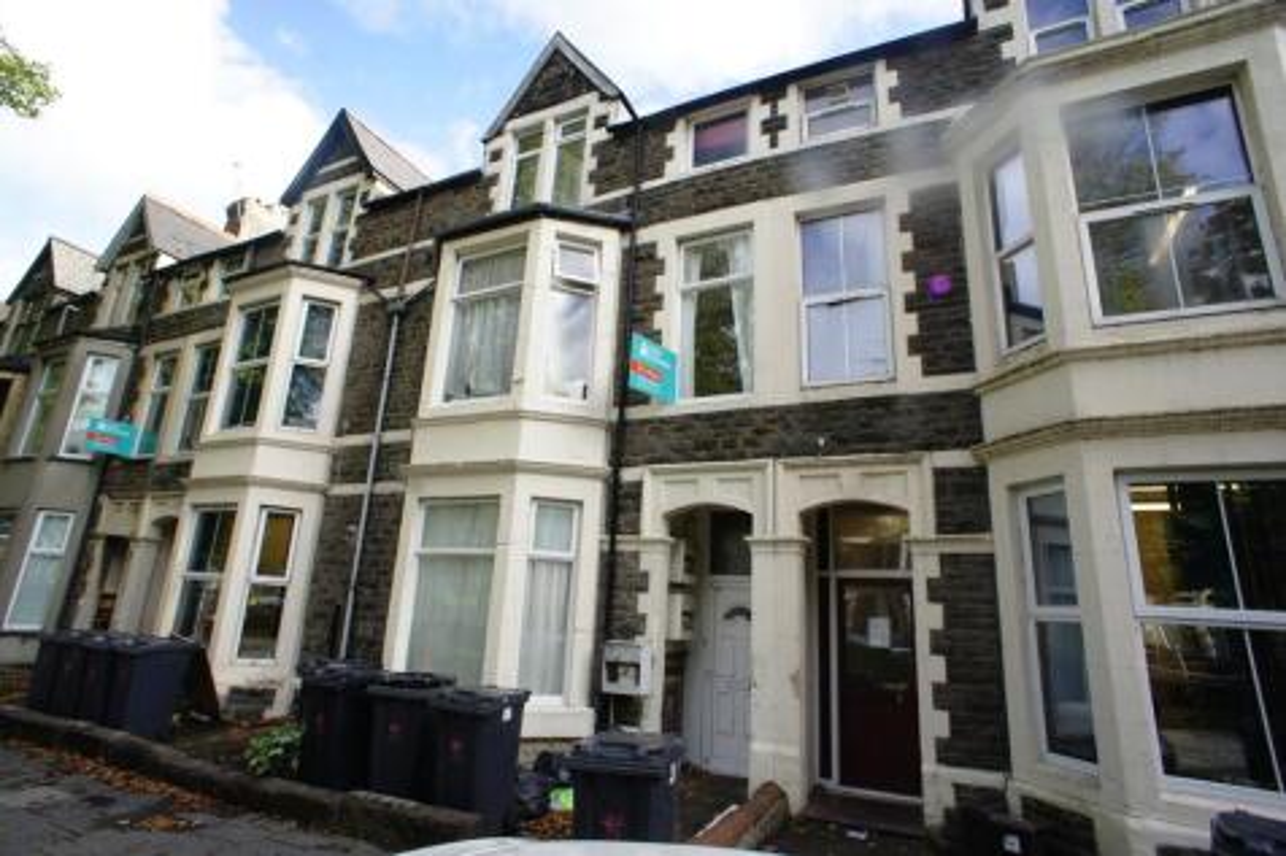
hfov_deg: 73.8
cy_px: 428
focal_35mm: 24
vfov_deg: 53.1
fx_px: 857
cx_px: 643
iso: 250
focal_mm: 16
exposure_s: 1/80
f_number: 10
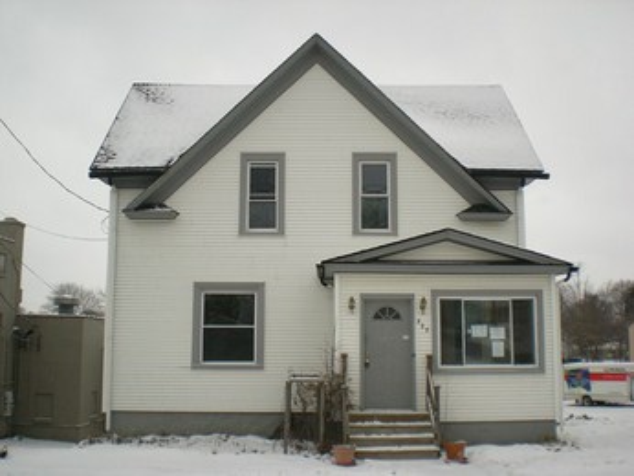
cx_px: 317
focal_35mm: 38
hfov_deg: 48.9
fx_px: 696
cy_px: 238
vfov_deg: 37.8
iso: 77
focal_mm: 6.3
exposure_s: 1/283
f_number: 4.6
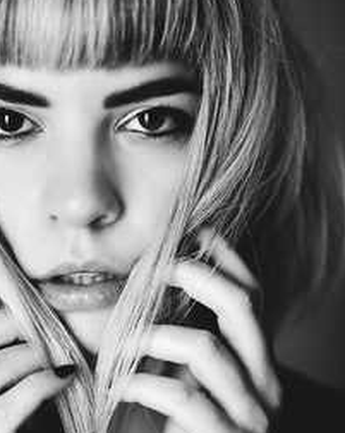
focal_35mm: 112
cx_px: 88
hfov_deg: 13.7
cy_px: 271
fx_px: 1432
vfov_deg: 17.2
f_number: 1.4
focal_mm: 50
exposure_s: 1/200
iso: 800
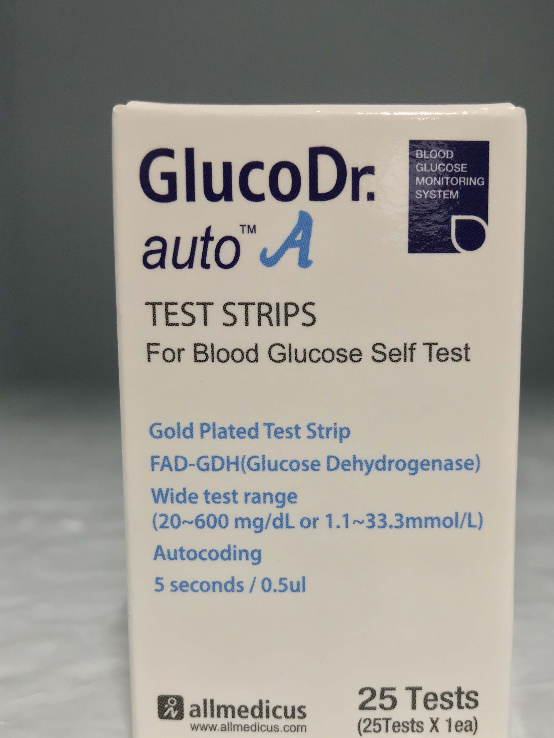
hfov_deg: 37.6
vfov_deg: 48.6
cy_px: 447
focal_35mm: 38
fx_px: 811
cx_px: 330
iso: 125
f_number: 1.8
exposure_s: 1/30
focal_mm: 3.99
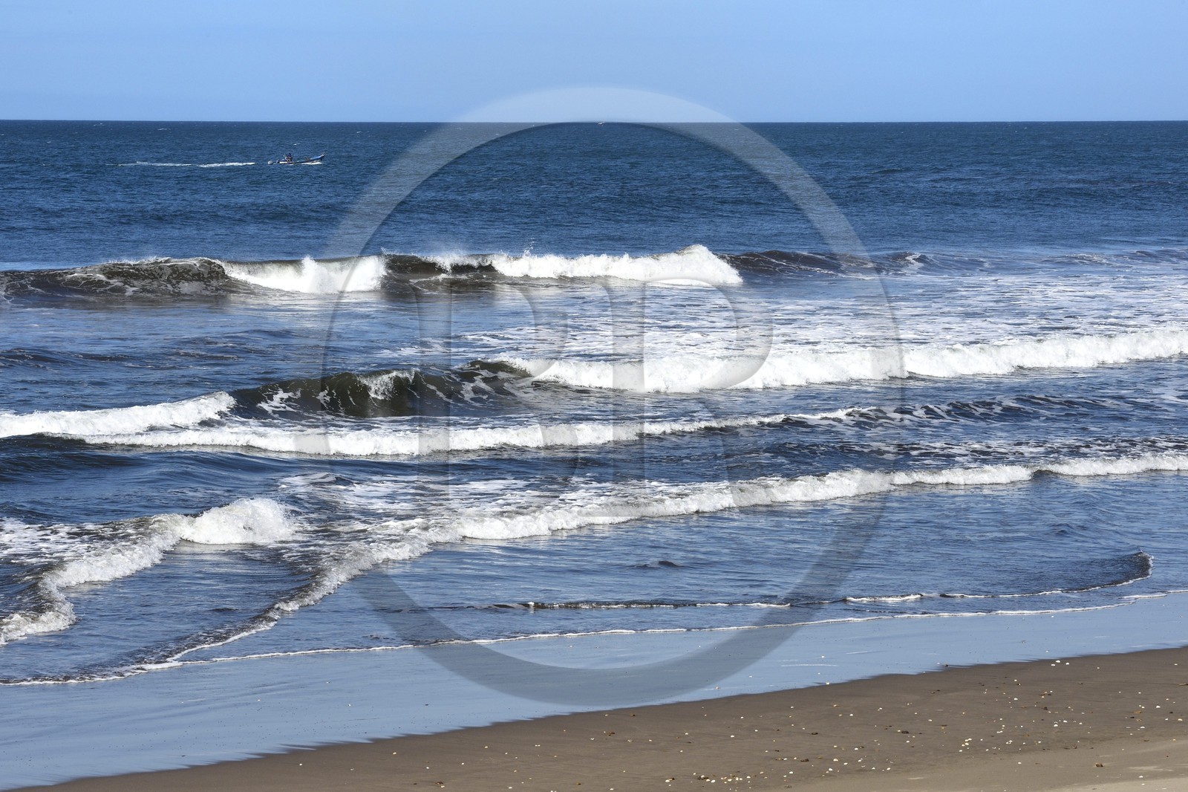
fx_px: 4025
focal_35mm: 122
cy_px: 396
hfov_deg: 16.8
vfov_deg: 11.2
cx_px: 594
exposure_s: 1/320
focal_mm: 122
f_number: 20
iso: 400
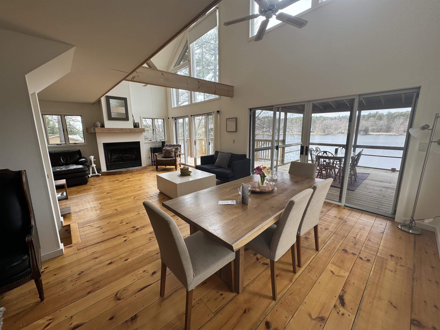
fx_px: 178
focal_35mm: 14
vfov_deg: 85.7
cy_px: 165
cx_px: 220
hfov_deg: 102.1
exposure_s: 1/149
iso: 40
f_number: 2.2
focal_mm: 2.22
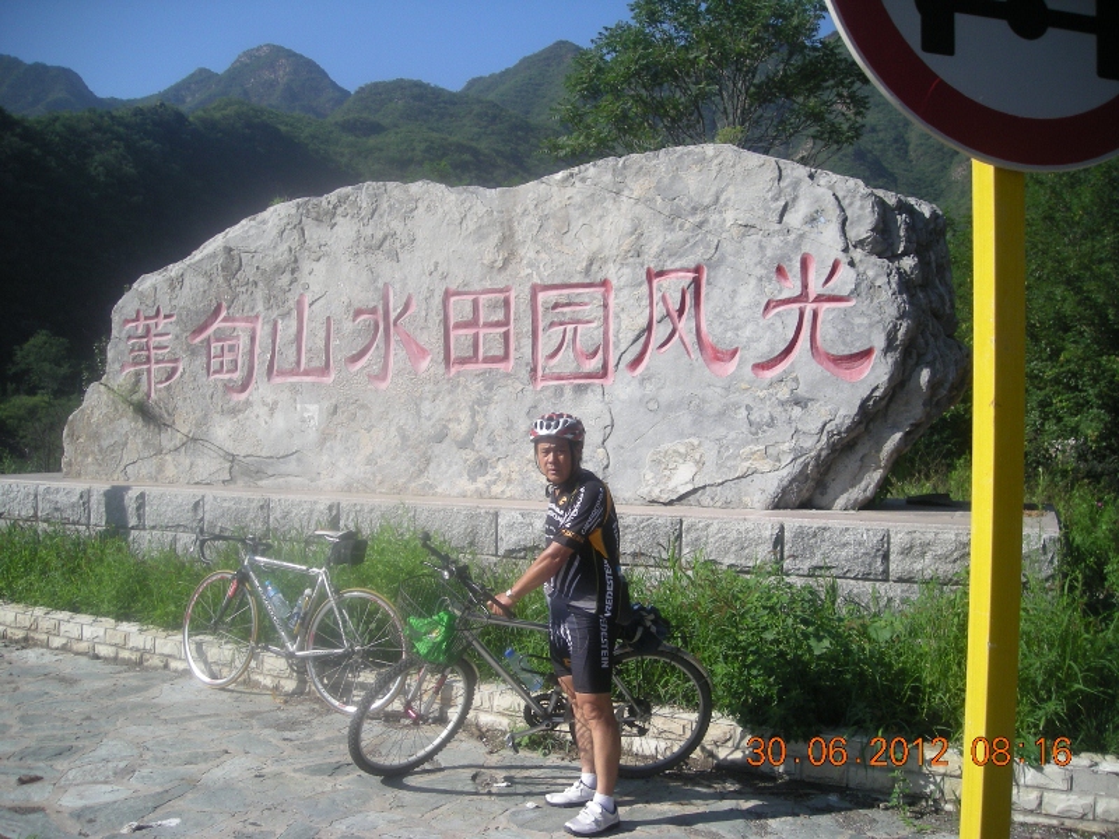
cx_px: 560
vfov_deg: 40.7
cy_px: 420
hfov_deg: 52.6
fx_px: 1131
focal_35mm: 35
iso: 50
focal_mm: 5.7
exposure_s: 1/212
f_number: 5.7
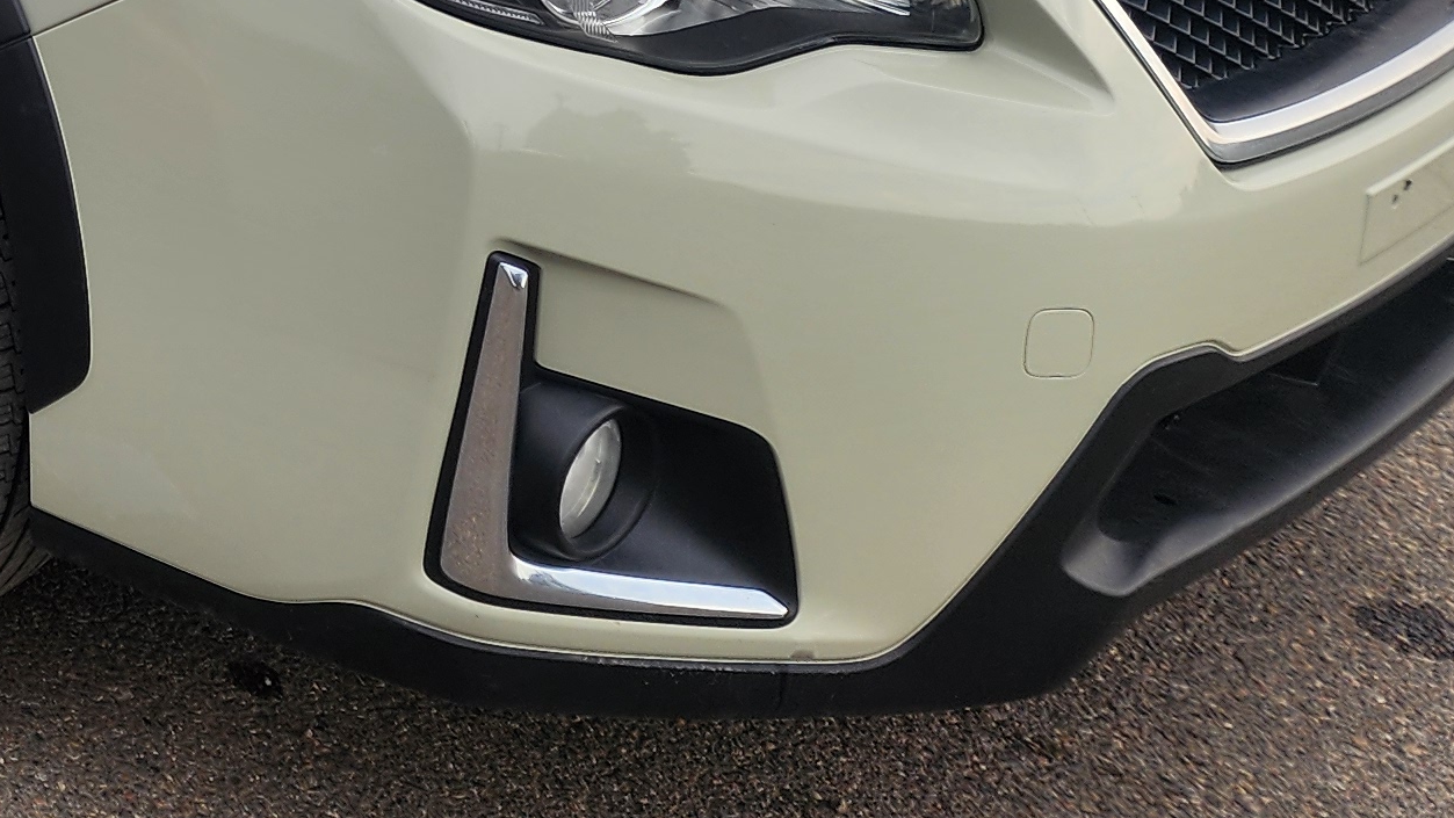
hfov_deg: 22.2
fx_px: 3085
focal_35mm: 80
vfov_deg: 13.6
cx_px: -685
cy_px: -617
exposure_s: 1/180
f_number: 1.8
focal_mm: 6.4
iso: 16
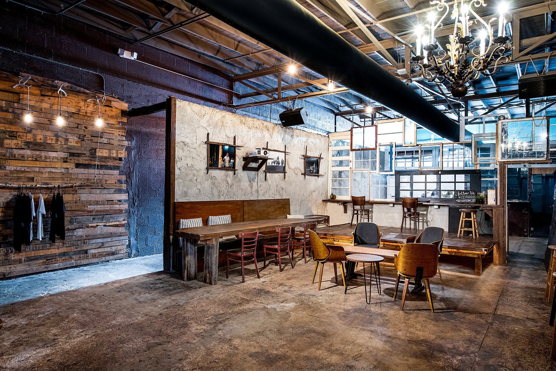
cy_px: 186
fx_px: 355
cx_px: 278
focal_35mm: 23
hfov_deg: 76.1
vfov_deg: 55.1
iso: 2000
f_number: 4
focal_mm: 23
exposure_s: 1/10
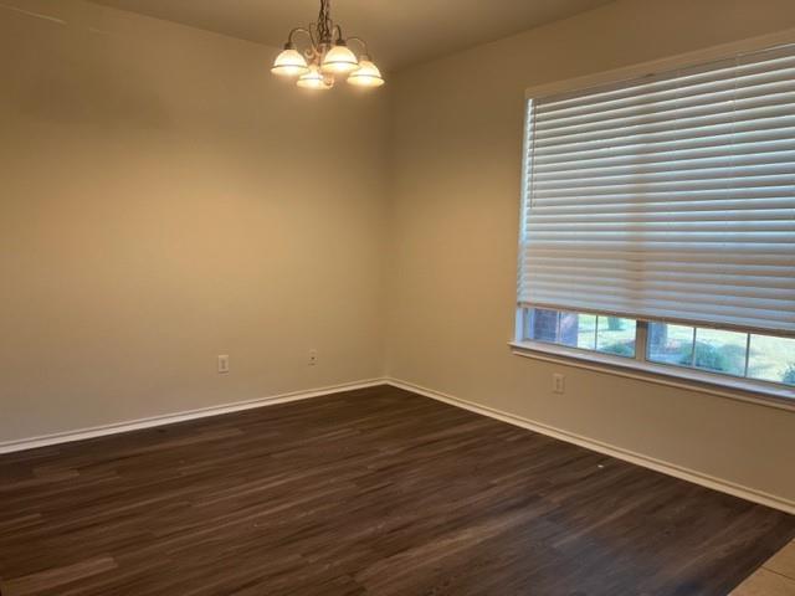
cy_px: 298
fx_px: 597
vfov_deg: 53.1
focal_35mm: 26
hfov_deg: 67.3
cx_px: 398
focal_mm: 5.7
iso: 100
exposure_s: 1/120
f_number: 1.5
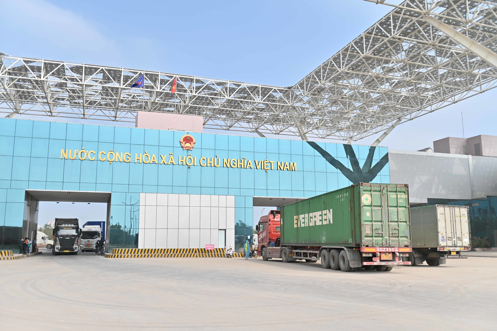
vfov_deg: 41.1
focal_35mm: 32
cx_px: 248
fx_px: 442
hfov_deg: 58.7
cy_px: 166
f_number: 2.8
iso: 100
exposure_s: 1/3200
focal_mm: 32
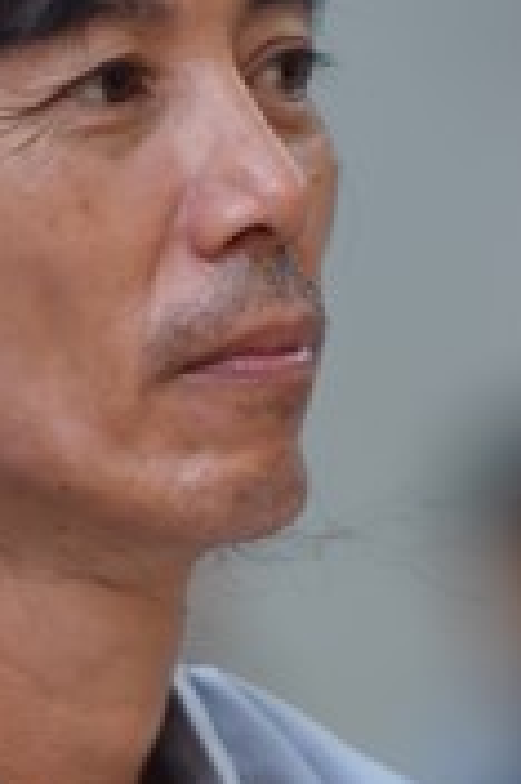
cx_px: -51
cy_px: 1011
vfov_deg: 3.2
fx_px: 14094
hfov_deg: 2.1
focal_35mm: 648
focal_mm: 175
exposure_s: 1/125
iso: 640
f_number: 2.8
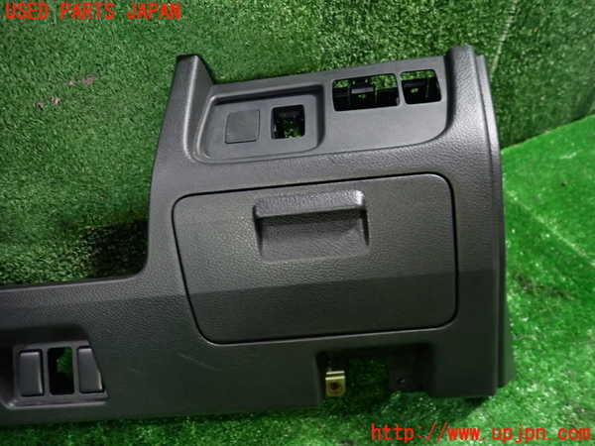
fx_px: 430
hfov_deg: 69.4
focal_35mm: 25
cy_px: 223
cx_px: 298
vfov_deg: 54.9
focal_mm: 4.5
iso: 400
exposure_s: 1/30
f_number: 2
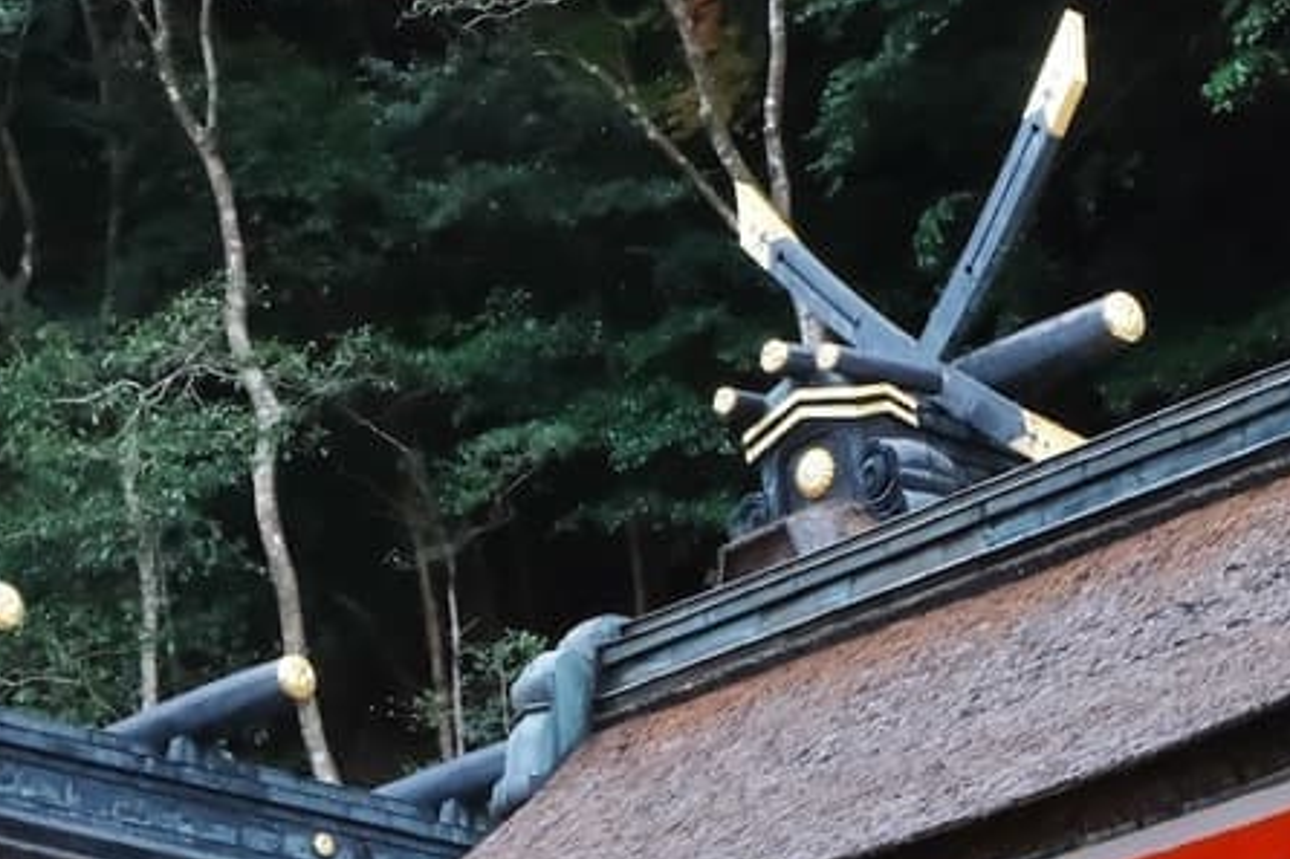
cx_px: 185
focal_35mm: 142
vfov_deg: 9.5
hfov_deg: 14.3
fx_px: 5086
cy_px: 1030
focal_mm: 29.2
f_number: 8
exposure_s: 1/125
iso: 1600
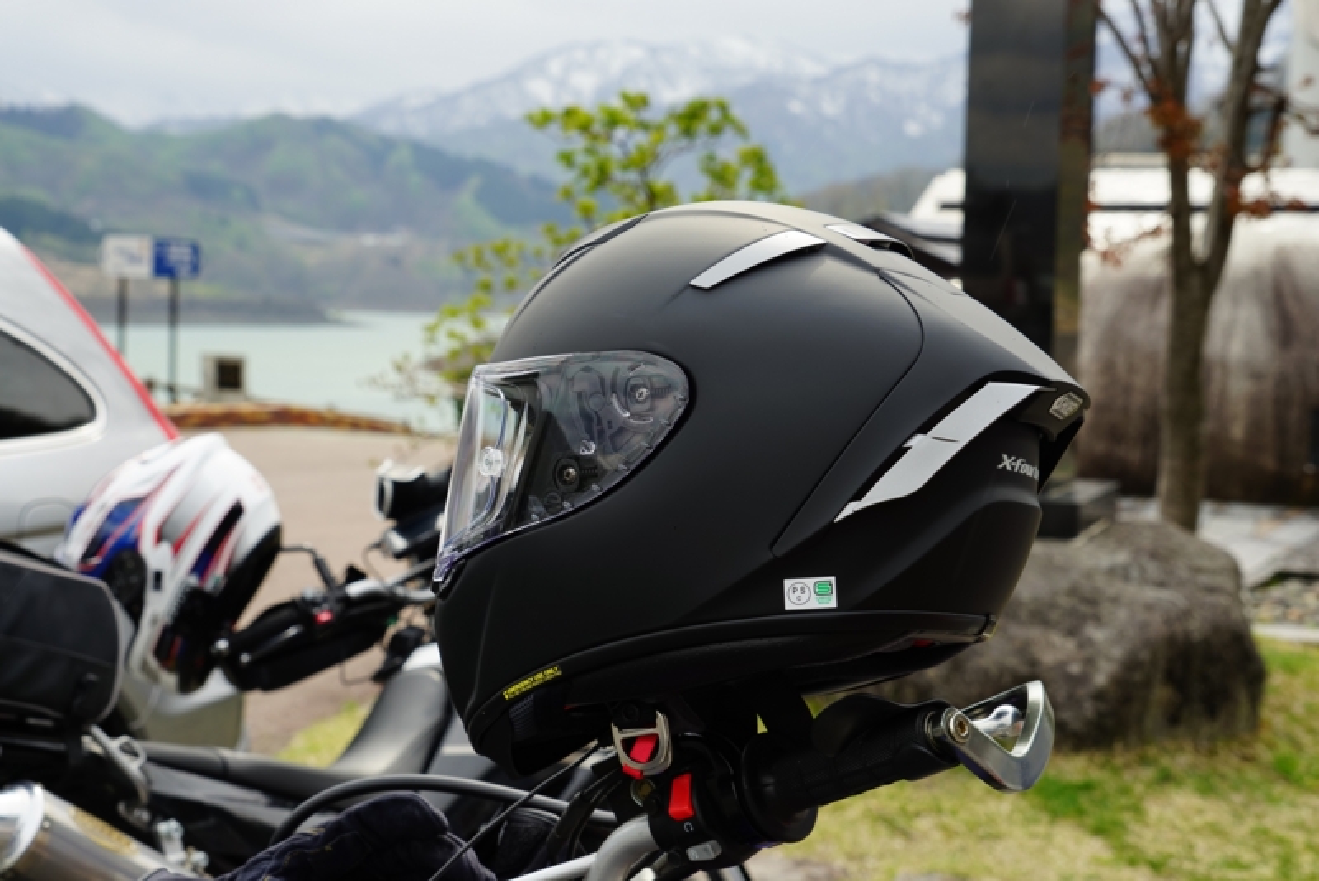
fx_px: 2016
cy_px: 440
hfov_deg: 36.2
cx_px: 660
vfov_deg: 24.6
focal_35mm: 55
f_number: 9
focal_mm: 55
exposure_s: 1/100
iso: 100
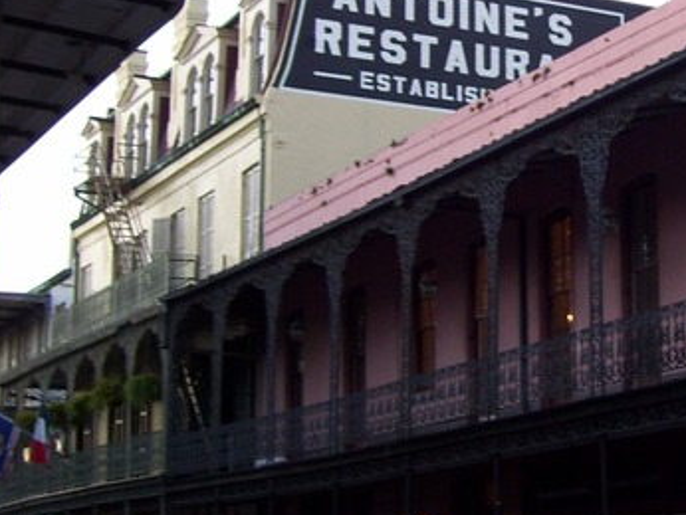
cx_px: 619
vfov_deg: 16.9
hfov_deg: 22.0
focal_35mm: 87
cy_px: 167
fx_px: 1725
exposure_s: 1/30
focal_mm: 6
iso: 80
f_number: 2.7
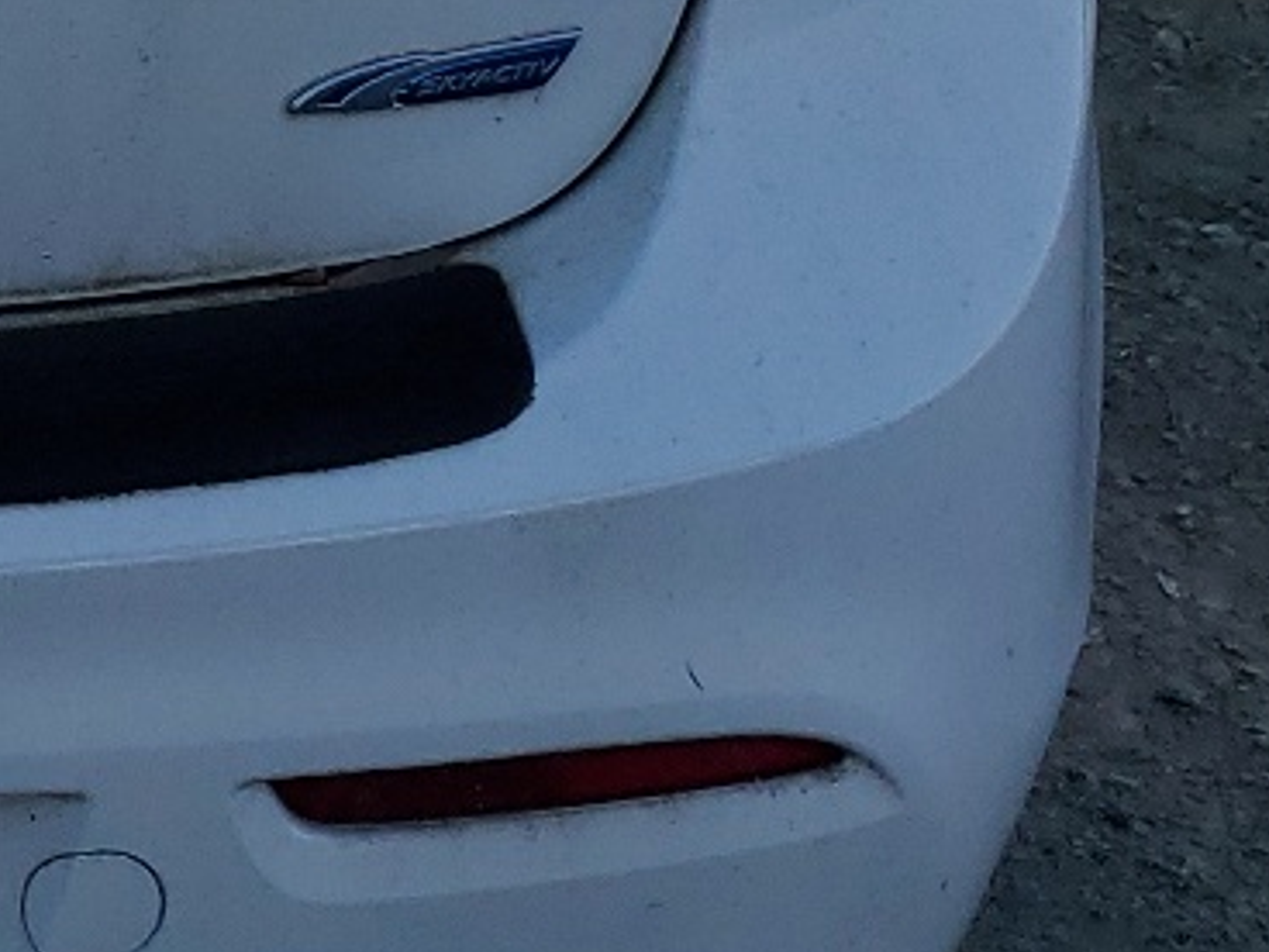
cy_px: -486
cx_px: -831
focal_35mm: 113
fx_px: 4143
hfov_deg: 15.5
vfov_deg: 12.4
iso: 50
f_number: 1.5
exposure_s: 1/3333
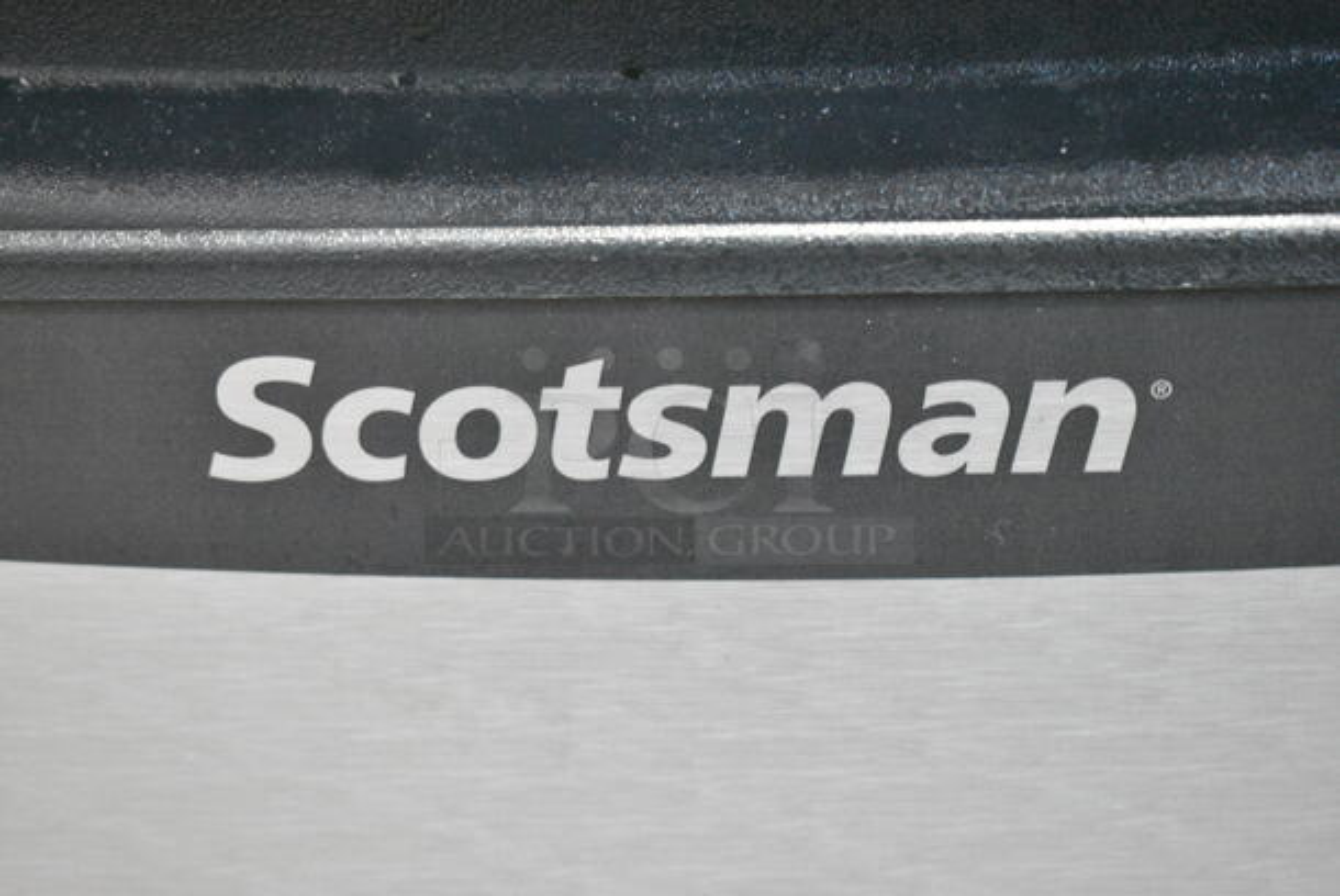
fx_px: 2682
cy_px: 448
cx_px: 670
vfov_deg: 19.0
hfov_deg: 28.0
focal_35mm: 72
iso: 6400
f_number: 6.3
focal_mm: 48
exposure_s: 1/160
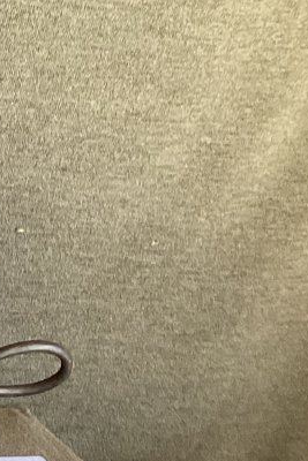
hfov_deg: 9.4
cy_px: 450
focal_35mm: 122
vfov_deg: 16.5
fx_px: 1564
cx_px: -547
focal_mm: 3.3
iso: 160
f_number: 2.4
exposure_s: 1/50
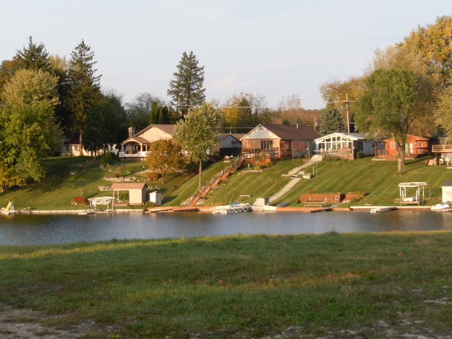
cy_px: 170
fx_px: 1567
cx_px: 226
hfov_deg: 16.4
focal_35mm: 120
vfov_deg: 12.3
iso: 100
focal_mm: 21.5
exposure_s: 1/160
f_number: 5.4
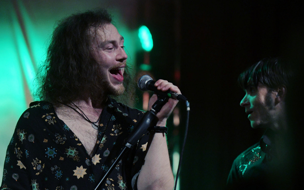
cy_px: 113
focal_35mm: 132
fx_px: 1094
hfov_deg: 15.8
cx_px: 163
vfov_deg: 9.9
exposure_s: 1/800
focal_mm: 110
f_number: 2.8
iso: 4000
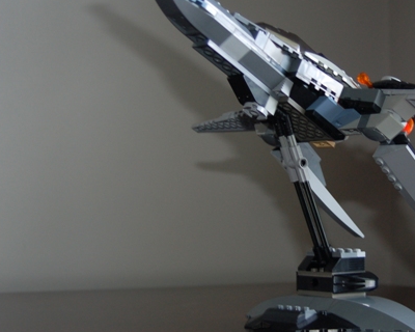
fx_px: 909
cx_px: 325
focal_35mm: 74
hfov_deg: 25.3
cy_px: 140
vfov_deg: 20.7
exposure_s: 1/60
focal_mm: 28
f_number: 3.5
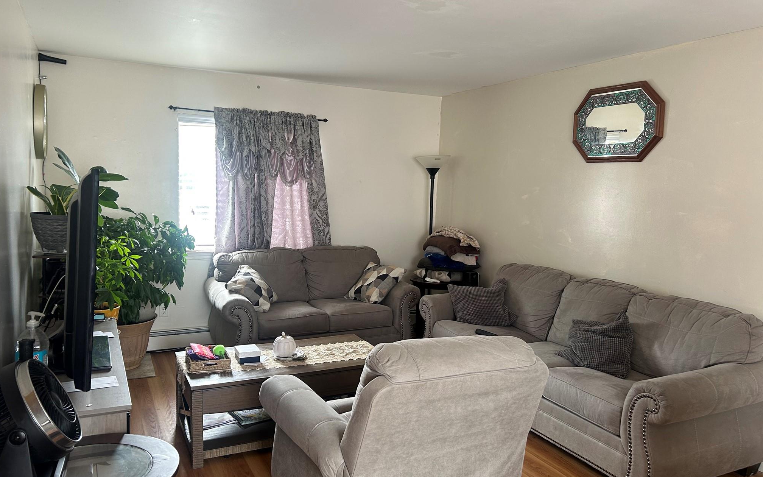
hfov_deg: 66.5
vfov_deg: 44.5
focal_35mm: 28
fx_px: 582
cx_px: 377
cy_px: 248
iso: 100
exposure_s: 1/60
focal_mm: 5.7
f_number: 1.5
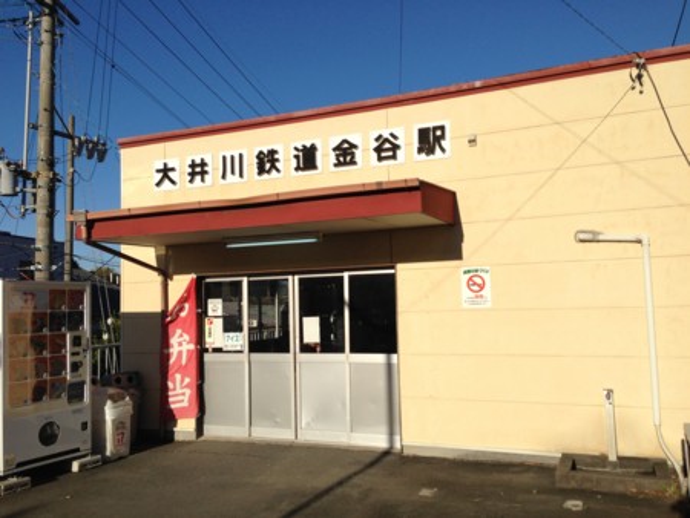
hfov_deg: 55.3
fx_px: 658
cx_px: 345
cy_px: 259
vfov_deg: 43.0
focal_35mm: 33
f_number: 2.4
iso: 50
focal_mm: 4.13
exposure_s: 1/2710
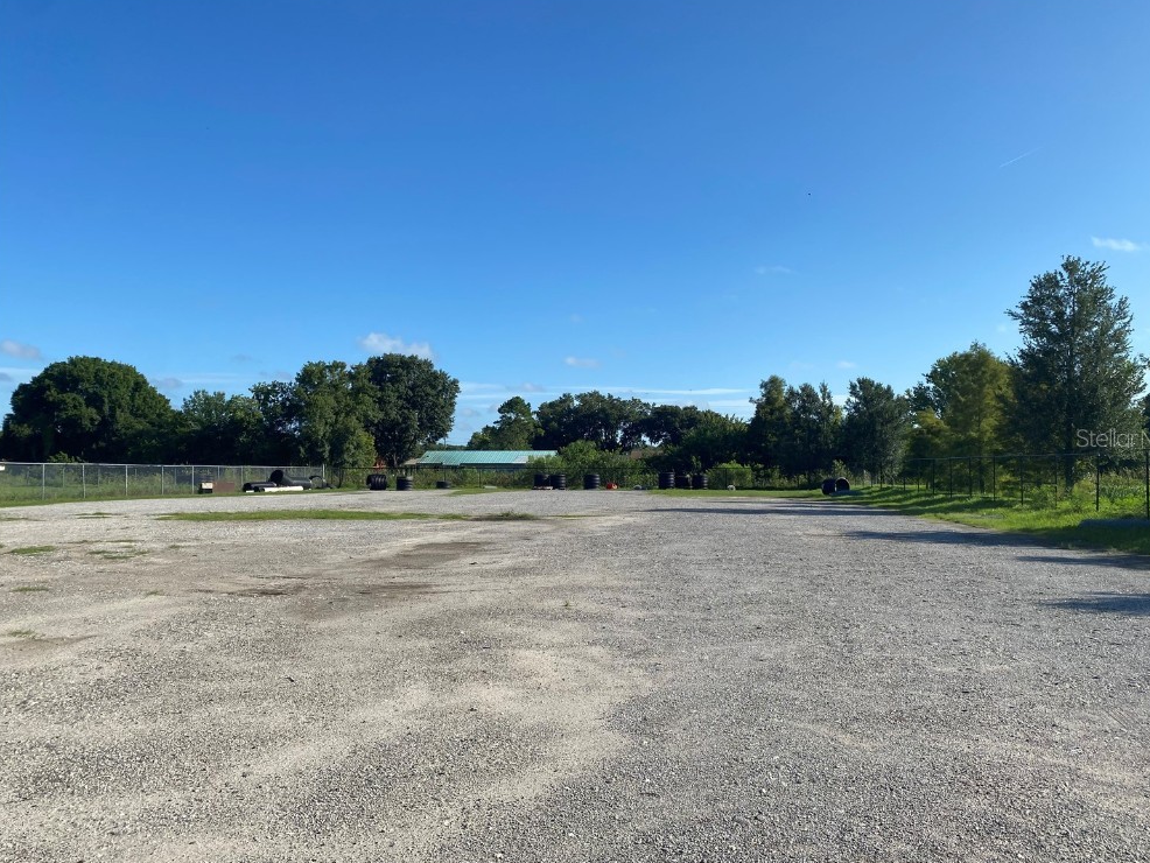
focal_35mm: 27
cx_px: 589
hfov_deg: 65.3
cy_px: 437
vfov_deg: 51.4
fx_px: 897
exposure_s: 1/3300
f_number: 1.8
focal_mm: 4.25
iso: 32
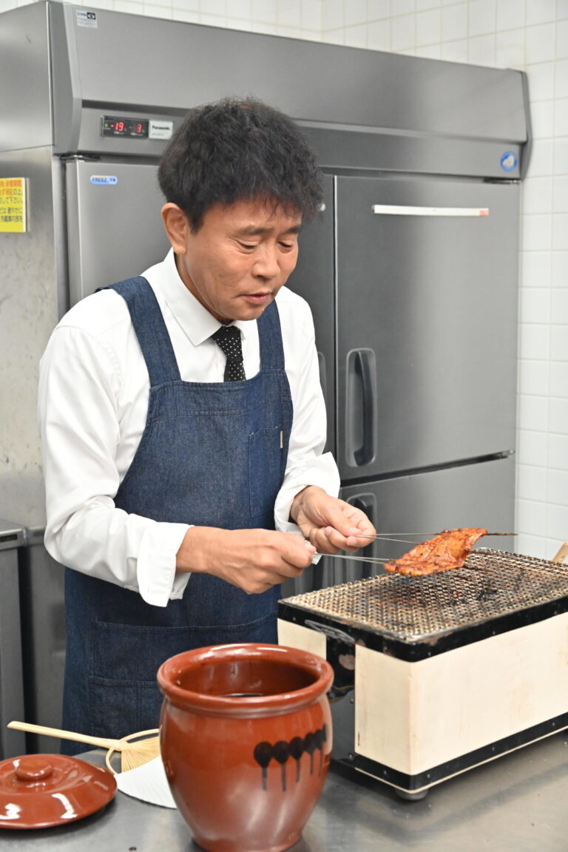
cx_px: 284
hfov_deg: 27.0
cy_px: 426
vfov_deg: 39.6
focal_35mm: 50
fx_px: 1183
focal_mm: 50
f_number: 7.1
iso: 5000
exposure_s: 1/400
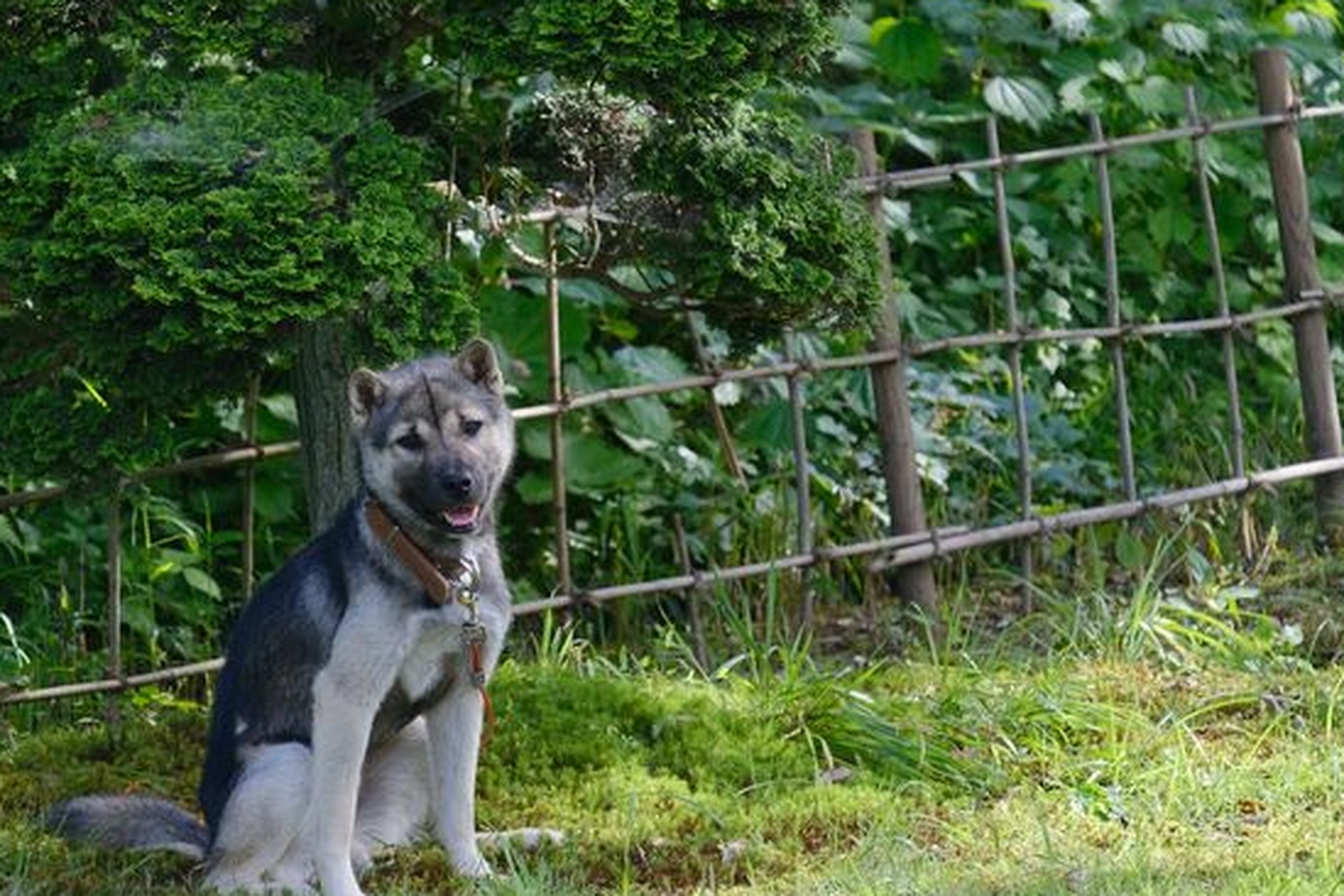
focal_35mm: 263
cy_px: 537
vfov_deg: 5.2
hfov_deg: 7.8
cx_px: 477
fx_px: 9818
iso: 1250
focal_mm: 115.9
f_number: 4.2
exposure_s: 1/1600
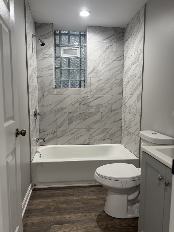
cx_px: 87
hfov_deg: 56.8
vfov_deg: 71.6
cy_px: 116
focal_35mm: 24
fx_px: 161
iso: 160
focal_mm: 6.76
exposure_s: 1/60
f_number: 1.78
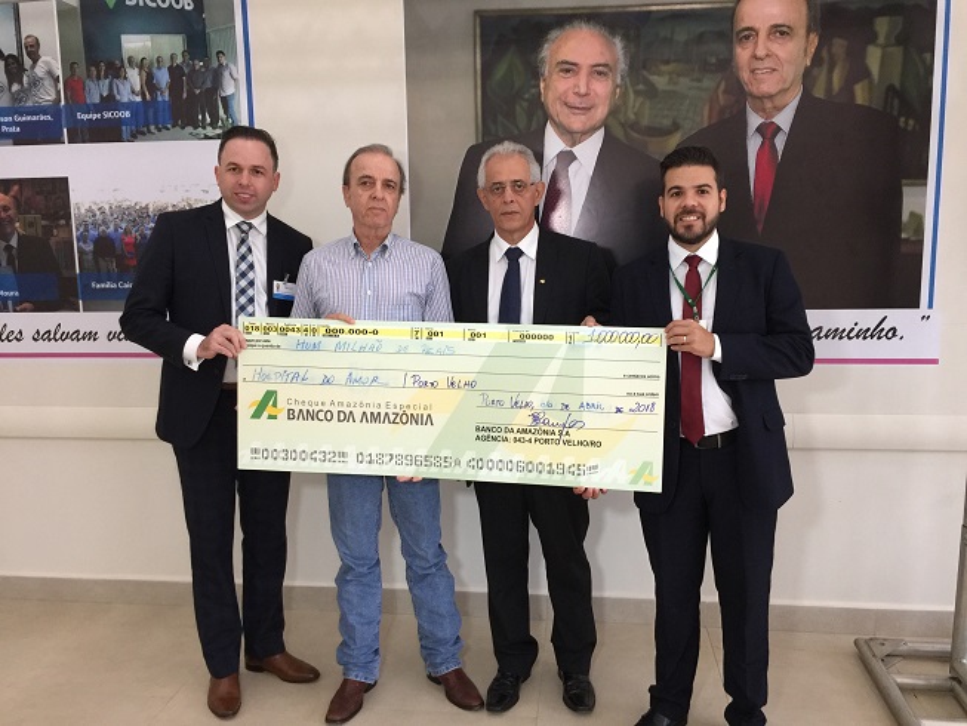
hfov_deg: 61.7
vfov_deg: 48.2
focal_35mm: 29
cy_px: 363
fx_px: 810
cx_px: 484
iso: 80
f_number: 2.2
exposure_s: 1/15
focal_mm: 4.15
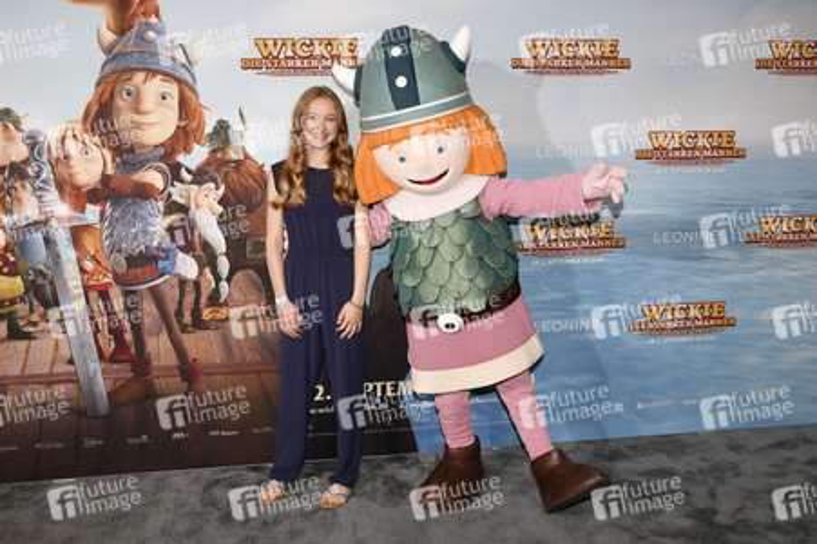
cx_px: 408
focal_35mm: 30
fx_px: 680
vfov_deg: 43.5
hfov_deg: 62.0
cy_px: 272
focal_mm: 30
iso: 1000
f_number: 6.3
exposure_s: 1/125
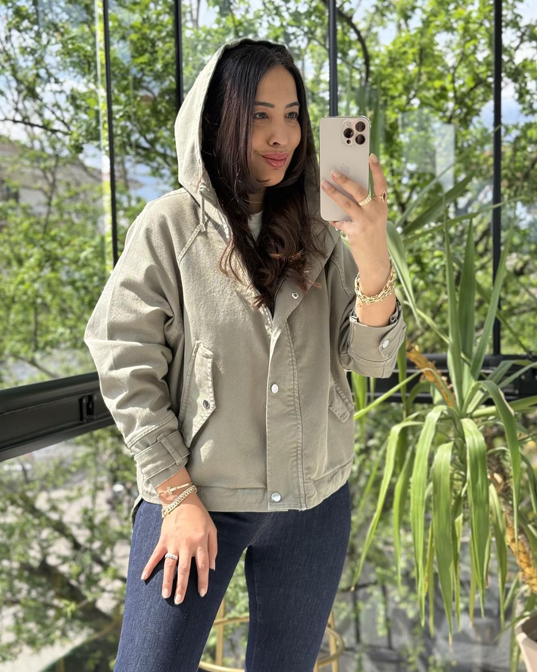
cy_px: 348
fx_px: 1013
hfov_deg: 29.7
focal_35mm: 51
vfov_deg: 36.7
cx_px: 270
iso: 100
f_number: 1.78
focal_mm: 6.76
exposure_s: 1/484
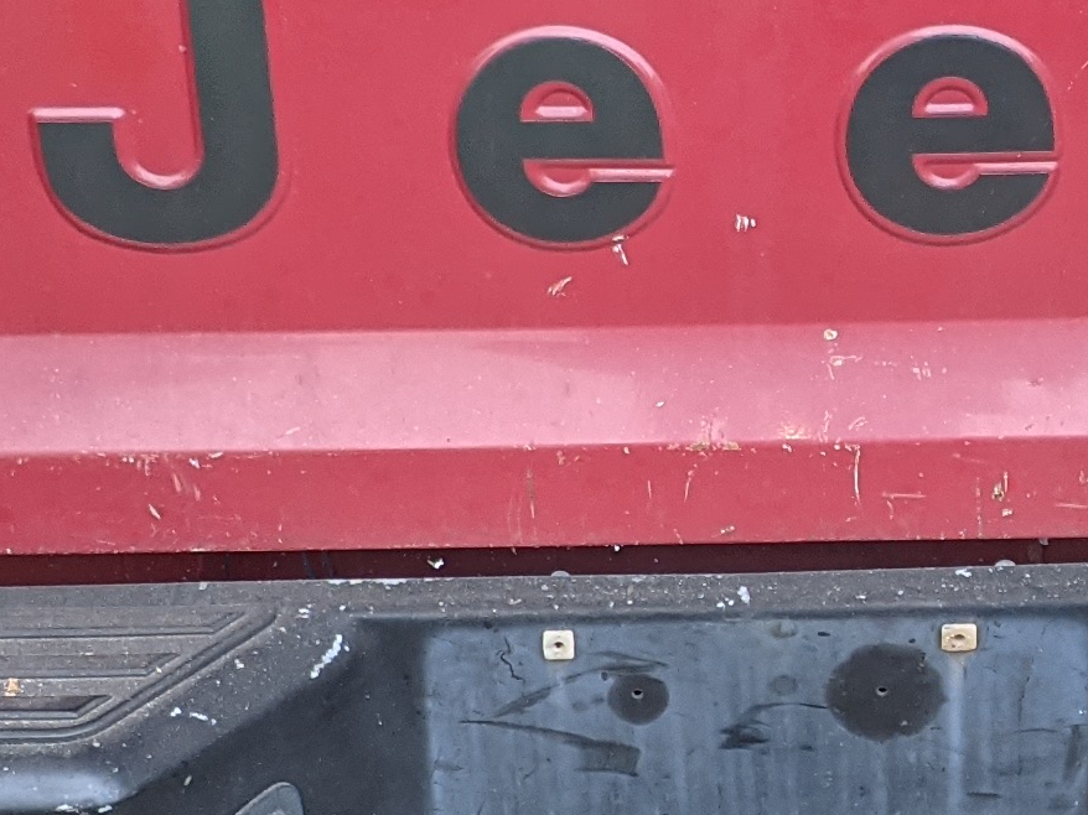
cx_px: 779
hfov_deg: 15.8
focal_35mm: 124
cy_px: 559
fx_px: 3896
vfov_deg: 11.9
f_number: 1.8
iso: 111
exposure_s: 1/120
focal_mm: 4.44
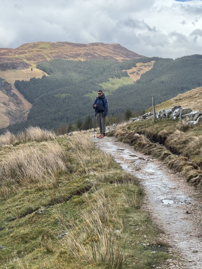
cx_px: 101
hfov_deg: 19.1
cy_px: 134
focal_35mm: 77
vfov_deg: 25.3
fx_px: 599
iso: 25
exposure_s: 1/298
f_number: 2.8
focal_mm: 9
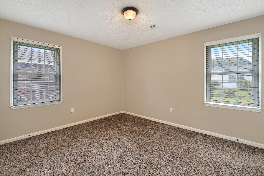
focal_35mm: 15
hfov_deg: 100.4
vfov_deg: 77.4
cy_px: 90
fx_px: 110
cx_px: 133
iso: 100
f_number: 6.3
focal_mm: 14
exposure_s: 1/2
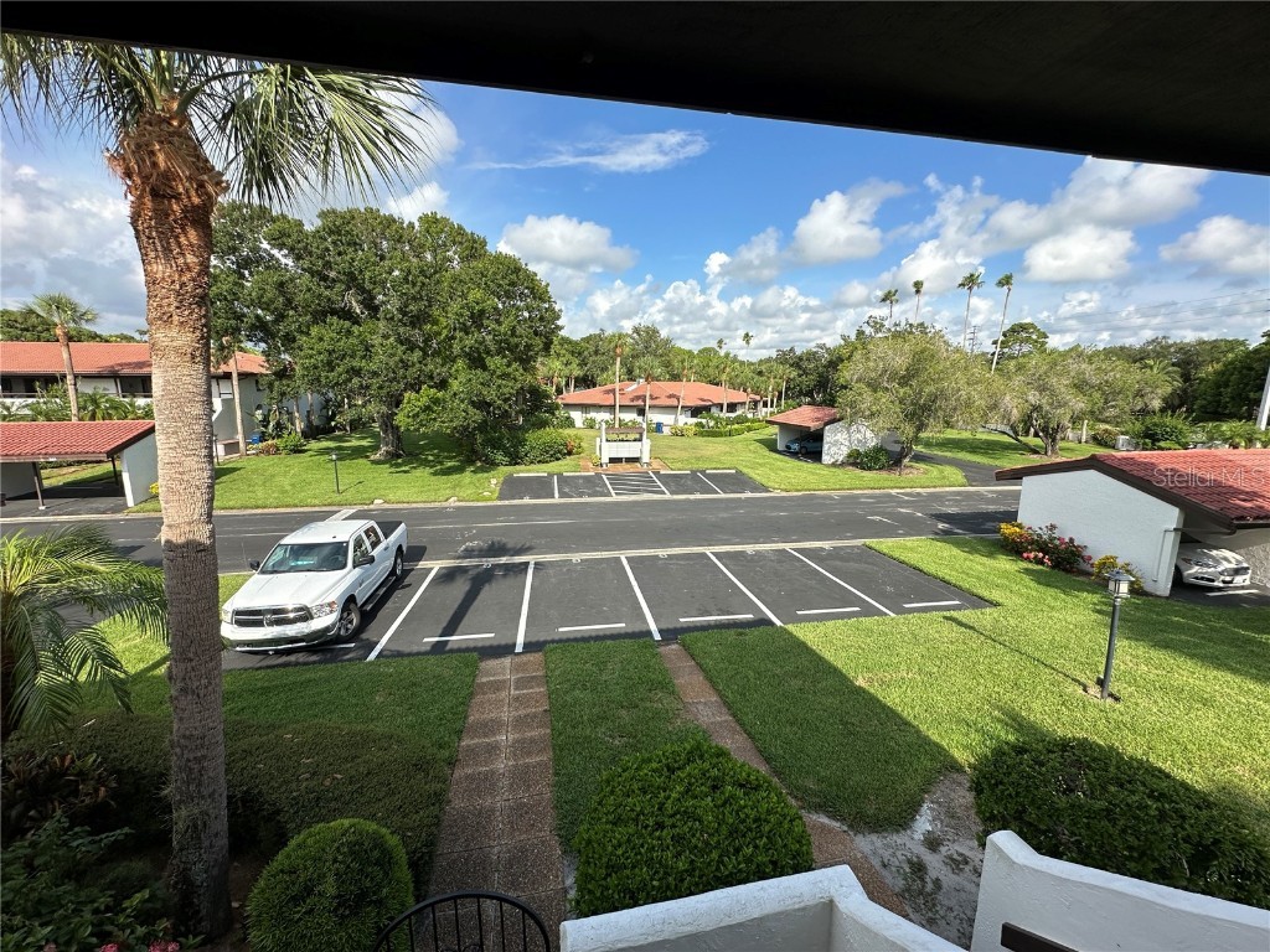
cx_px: 635
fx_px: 514
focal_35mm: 14
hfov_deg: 102.1
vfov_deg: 85.7
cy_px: 476
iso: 50
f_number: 2.2
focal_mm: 2.22
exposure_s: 1/1595
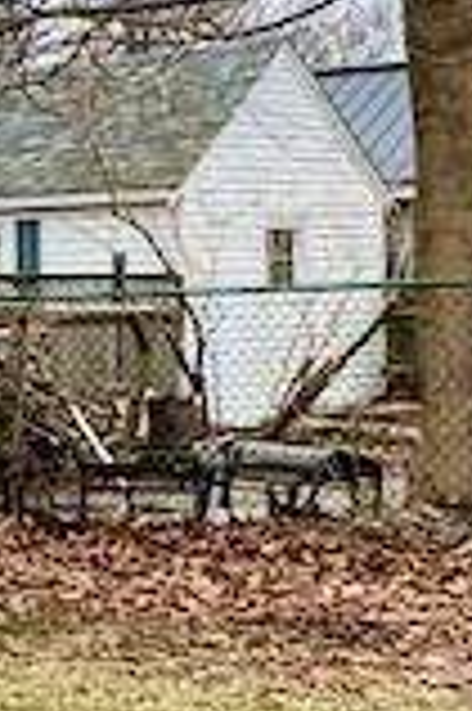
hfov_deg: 8.9
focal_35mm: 118
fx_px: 2326
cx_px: -1038
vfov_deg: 17.4
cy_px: 351
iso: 40
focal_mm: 2.22
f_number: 2.2
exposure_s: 1/211
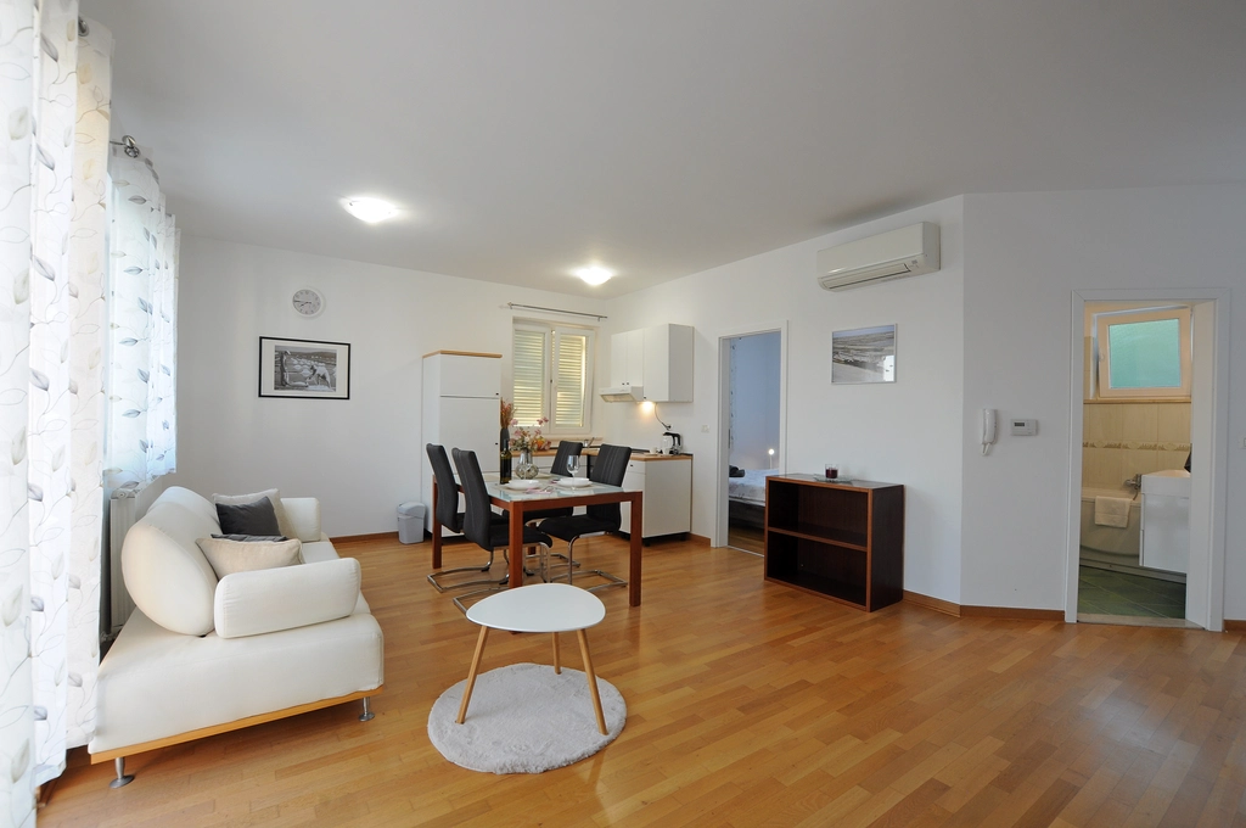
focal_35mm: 15
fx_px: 519
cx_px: 623
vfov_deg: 77.2
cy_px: 414
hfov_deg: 100.5
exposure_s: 1/3
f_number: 10
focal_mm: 10
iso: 200
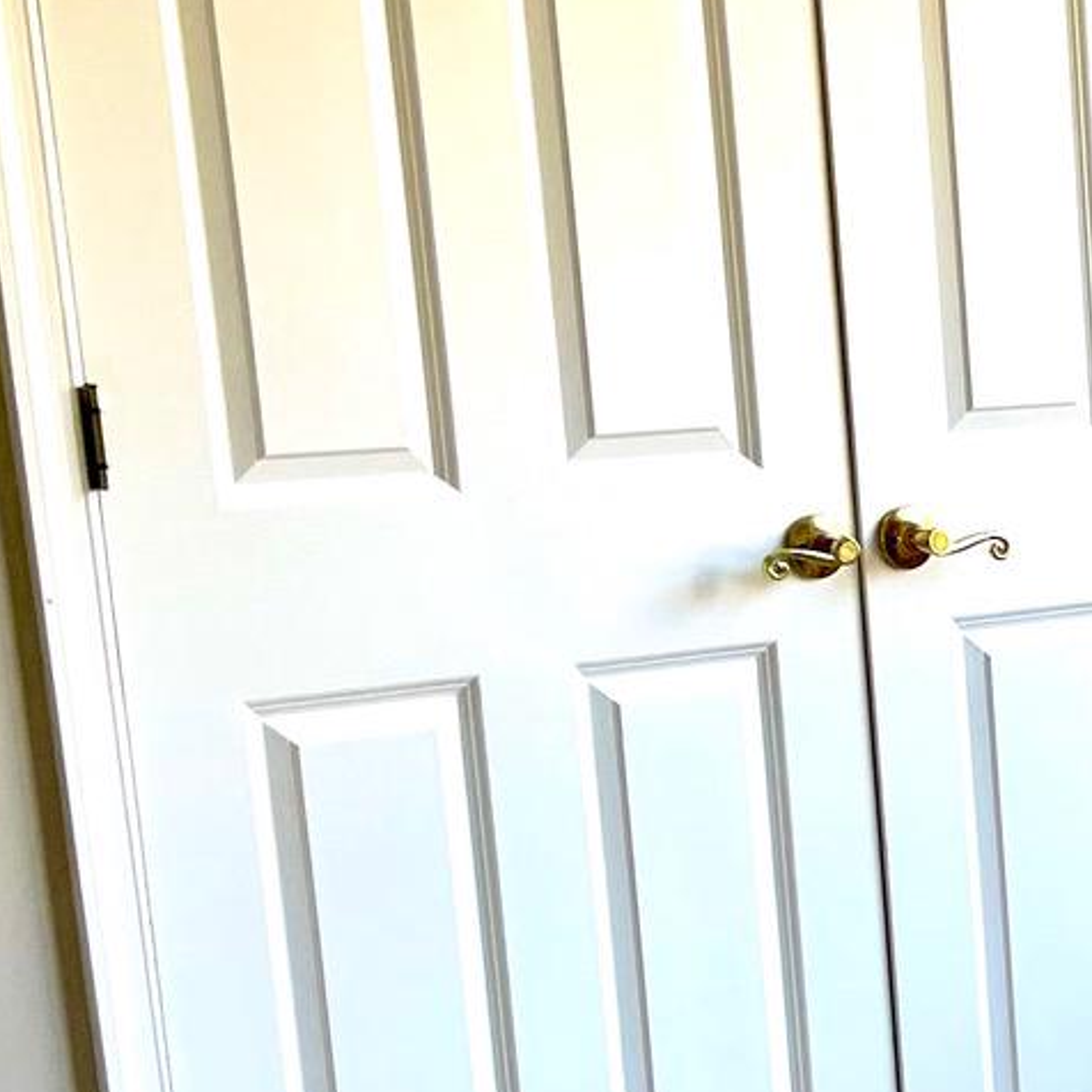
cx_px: 1865
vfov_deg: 18.0
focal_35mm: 95
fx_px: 3391
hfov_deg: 16.0
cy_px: 980
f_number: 1.6
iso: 32
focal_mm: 5.1
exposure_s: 1/121
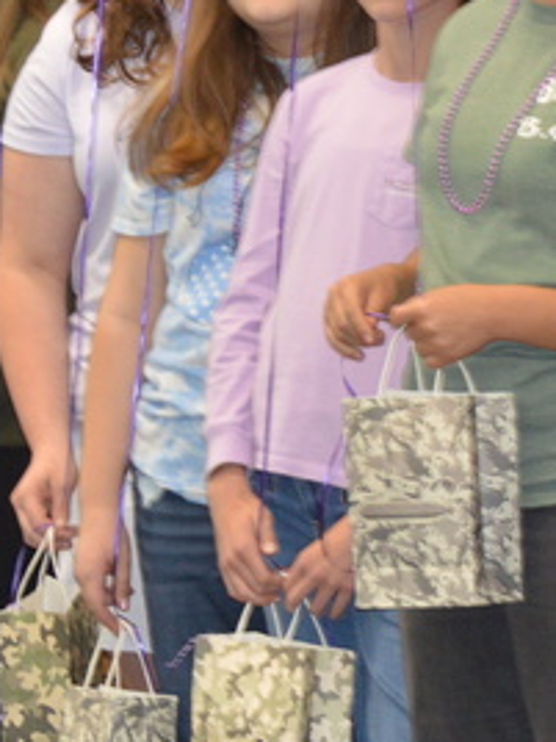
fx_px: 11218
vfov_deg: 3.8
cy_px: 109
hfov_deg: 2.8
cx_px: 827
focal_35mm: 524
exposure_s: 1/60
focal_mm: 95
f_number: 4.5
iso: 800
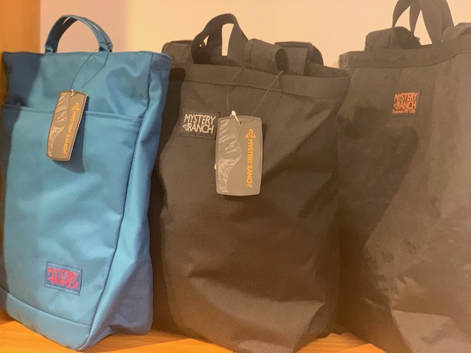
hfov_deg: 36.8
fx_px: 708
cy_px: 176
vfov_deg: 28.0
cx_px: 236
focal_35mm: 52
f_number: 2.4
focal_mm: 6
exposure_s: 1/50
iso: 400
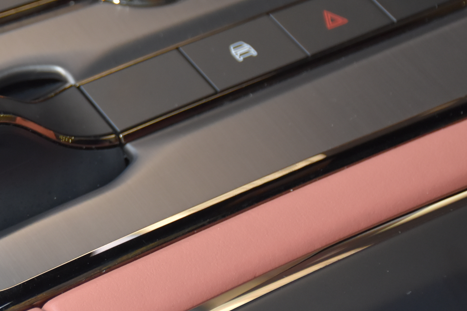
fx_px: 2026
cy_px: 174
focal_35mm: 156
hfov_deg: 12.9
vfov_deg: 8.8
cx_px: -63
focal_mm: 45
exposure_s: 1/60
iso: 800
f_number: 4.5
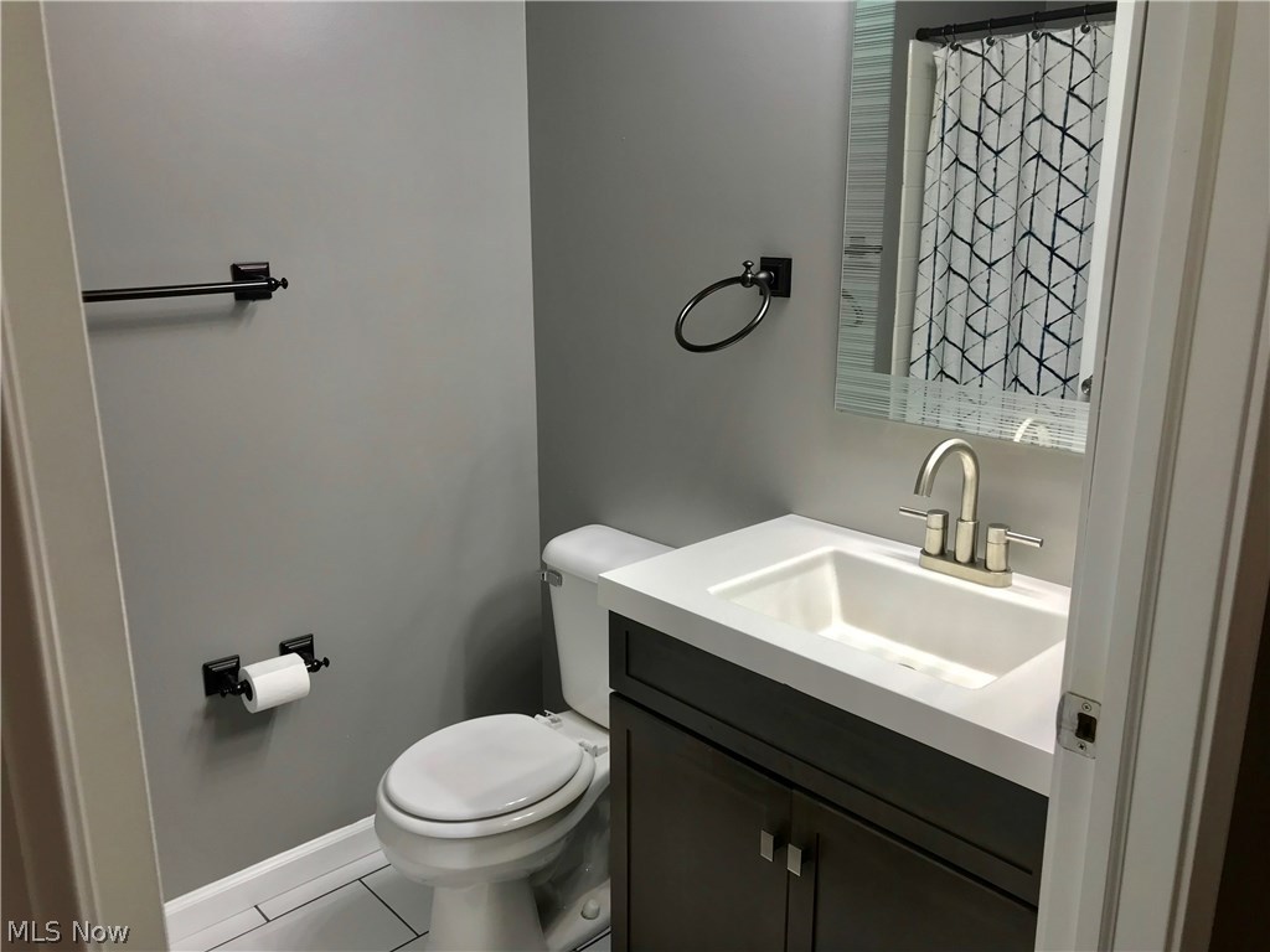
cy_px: 476
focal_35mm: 28
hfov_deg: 63.4
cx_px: 635
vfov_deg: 49.7
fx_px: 1027
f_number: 1.8
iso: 25
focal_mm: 3.99
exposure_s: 1/40
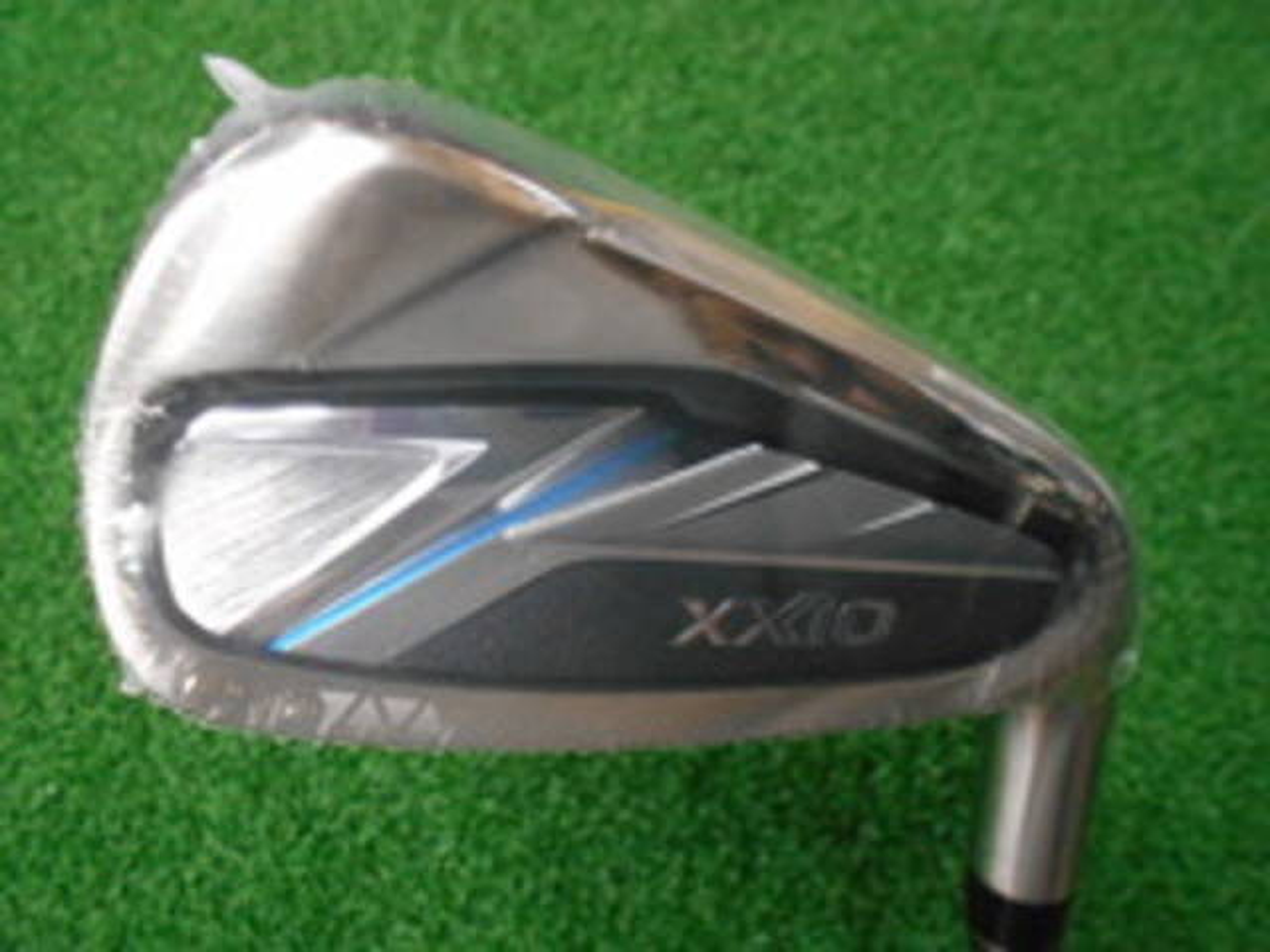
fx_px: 954
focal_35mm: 26
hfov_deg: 67.3
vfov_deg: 53.1
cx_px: 635
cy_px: 476
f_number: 3.2
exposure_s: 1/60
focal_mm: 4.6
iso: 800
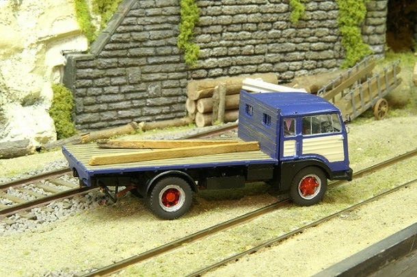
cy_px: 138
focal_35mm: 112
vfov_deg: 12.1
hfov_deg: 18.2
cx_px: 208
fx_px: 1301
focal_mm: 75
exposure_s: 8
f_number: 32
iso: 200
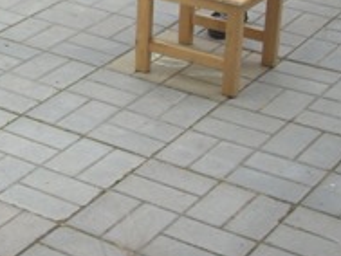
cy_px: -37
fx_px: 1143
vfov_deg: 12.5
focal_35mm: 116
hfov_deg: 15.9
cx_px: -123
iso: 64
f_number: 2.8
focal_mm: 6.2
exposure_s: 1/285
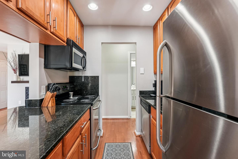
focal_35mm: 16
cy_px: 80
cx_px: 119
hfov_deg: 95.0
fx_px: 109
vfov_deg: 72.1
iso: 100
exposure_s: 1.3
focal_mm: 16.5
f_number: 8
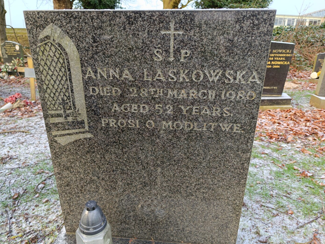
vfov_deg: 54.9
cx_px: 157
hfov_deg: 69.4
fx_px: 235
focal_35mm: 25
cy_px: 118
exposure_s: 1/101
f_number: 1.88
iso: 236
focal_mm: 5.59
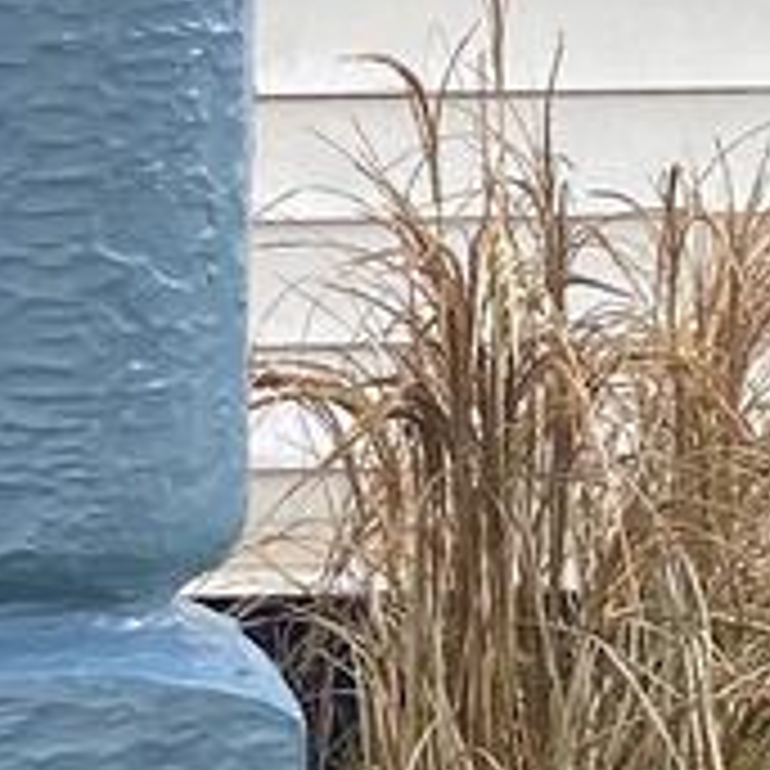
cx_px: -1162
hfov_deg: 7.8
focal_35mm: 207
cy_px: 374
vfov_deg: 8.5
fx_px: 5209
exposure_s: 1/121
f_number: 1.8
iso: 80
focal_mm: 4.25
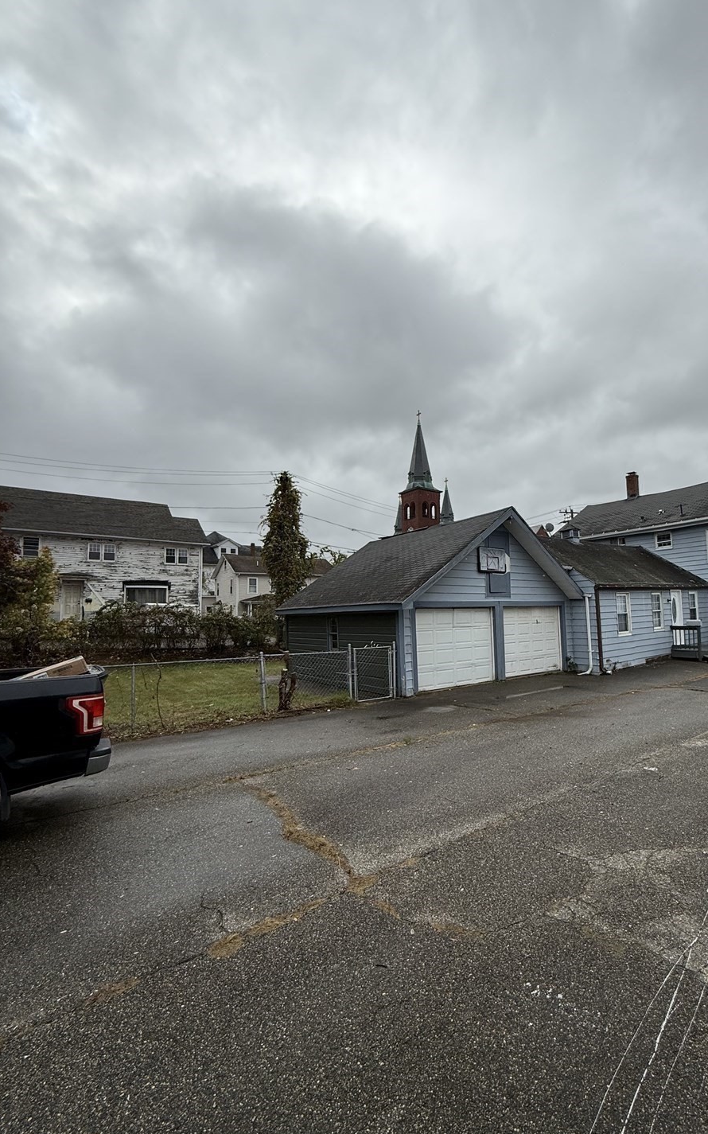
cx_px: 454
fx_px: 494
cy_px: 579
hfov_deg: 69.8
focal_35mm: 16
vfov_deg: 97.8
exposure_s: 1/2841
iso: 50
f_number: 2.2
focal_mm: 2.22
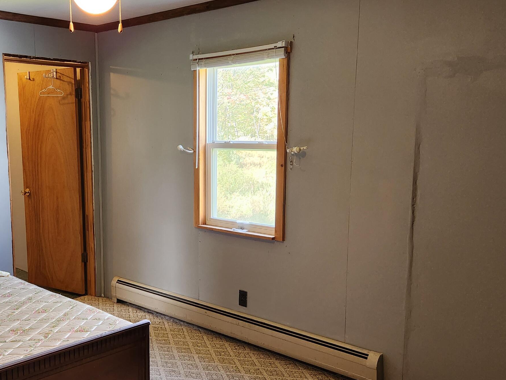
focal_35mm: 39
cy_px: 217
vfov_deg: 36.8
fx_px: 570
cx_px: 171
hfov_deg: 47.1
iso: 250
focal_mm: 5.4
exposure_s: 1/120
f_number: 1.8
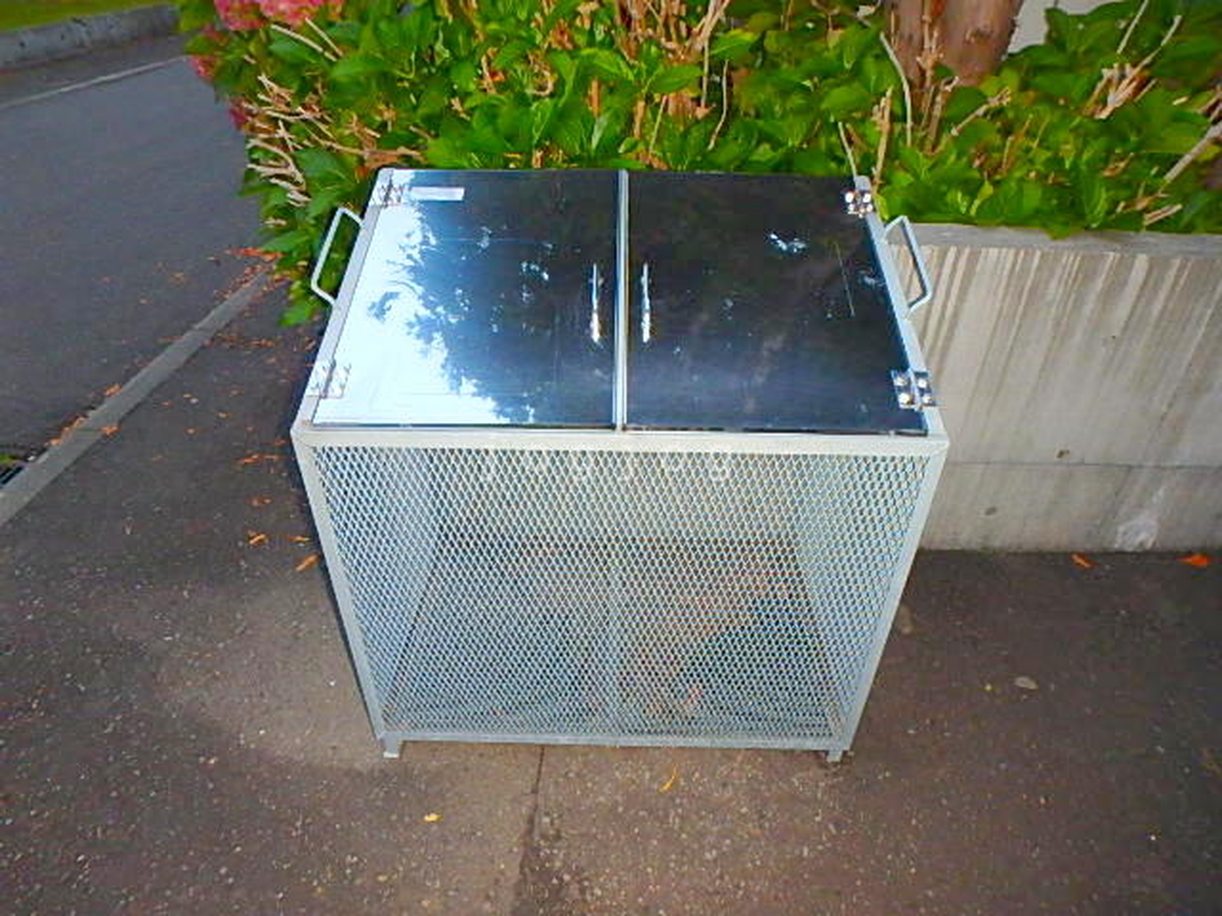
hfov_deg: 79.0
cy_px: 458
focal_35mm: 21
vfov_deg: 63.4
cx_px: 611
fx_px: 741
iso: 400
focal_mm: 3.7
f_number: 3.5
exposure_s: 1/30
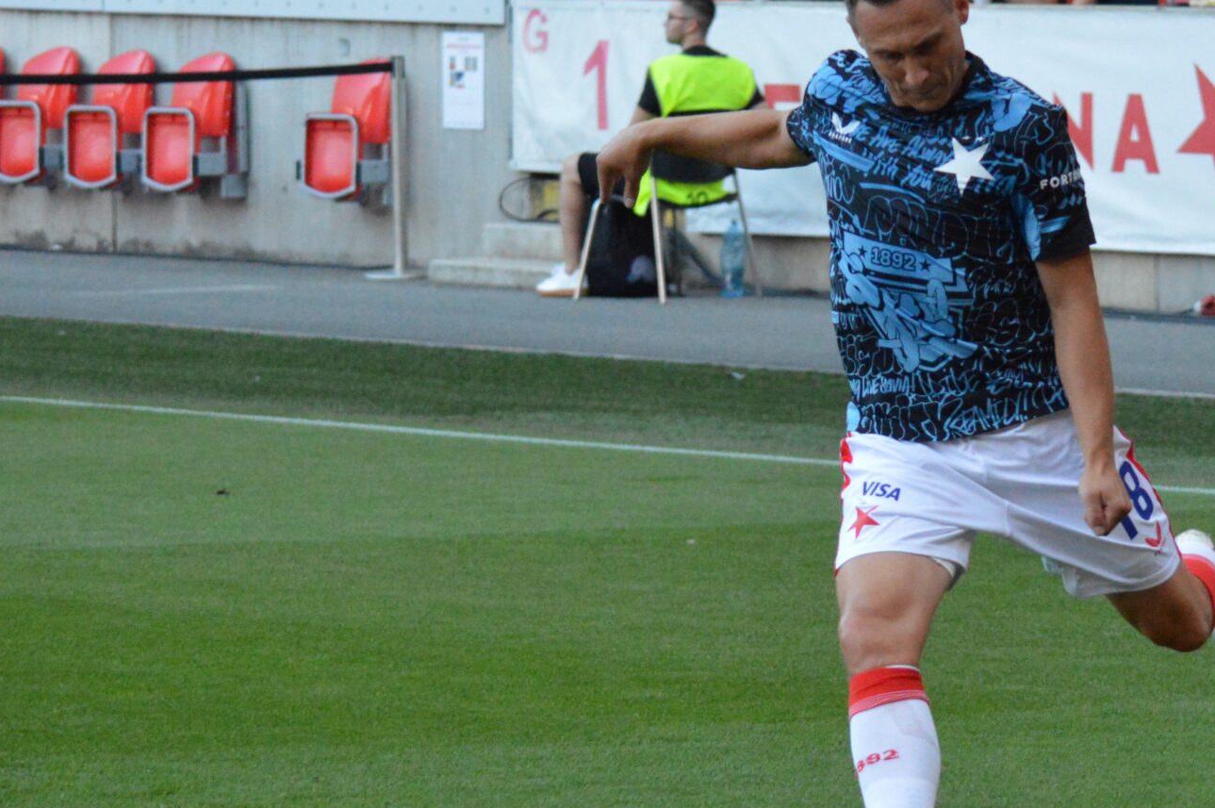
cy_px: 469
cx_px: 942
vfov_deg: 4.7
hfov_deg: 7.1
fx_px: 9846
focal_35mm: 292
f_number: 4.5
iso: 3200
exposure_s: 1/1000
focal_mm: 98
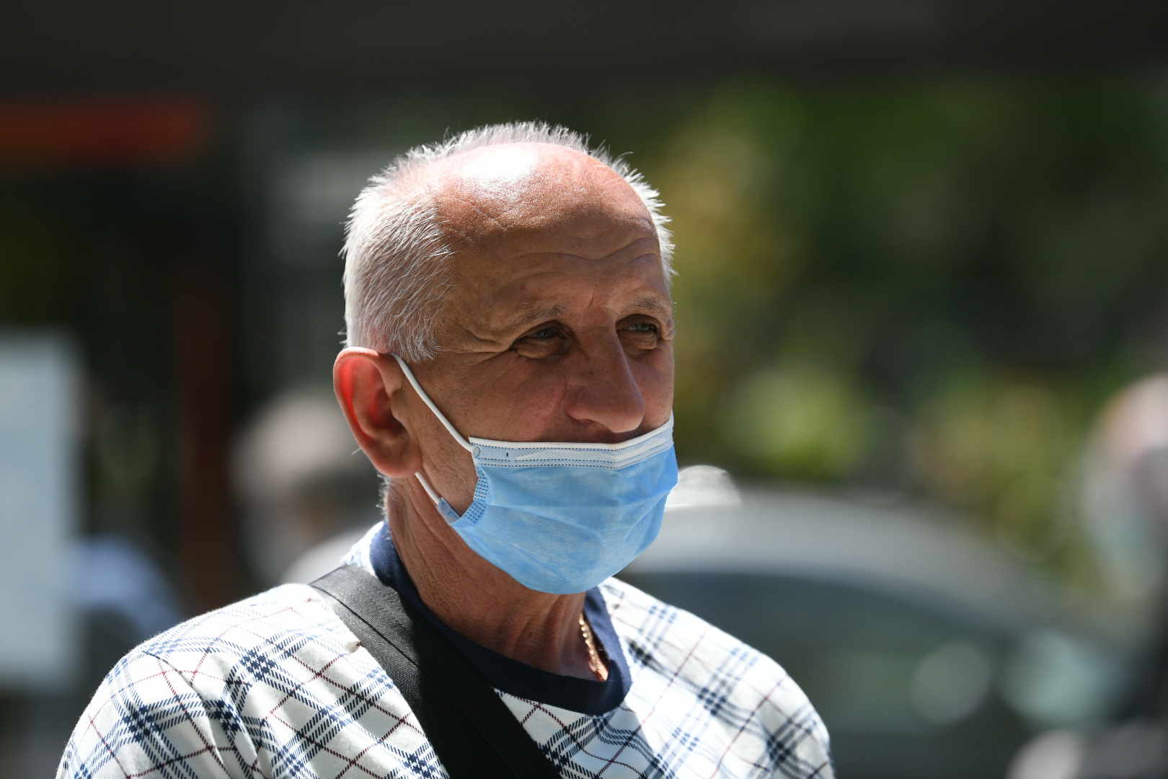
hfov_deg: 10.3
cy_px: 390
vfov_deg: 6.9
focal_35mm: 200
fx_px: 6488
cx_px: 584
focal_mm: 200
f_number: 3.5
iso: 500
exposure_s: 1/3200
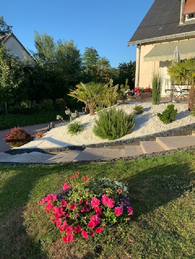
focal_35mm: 26
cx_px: 98
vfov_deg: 67.3
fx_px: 195
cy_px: 130
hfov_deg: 53.1
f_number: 1.8
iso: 25
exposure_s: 1/1001
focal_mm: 4.25
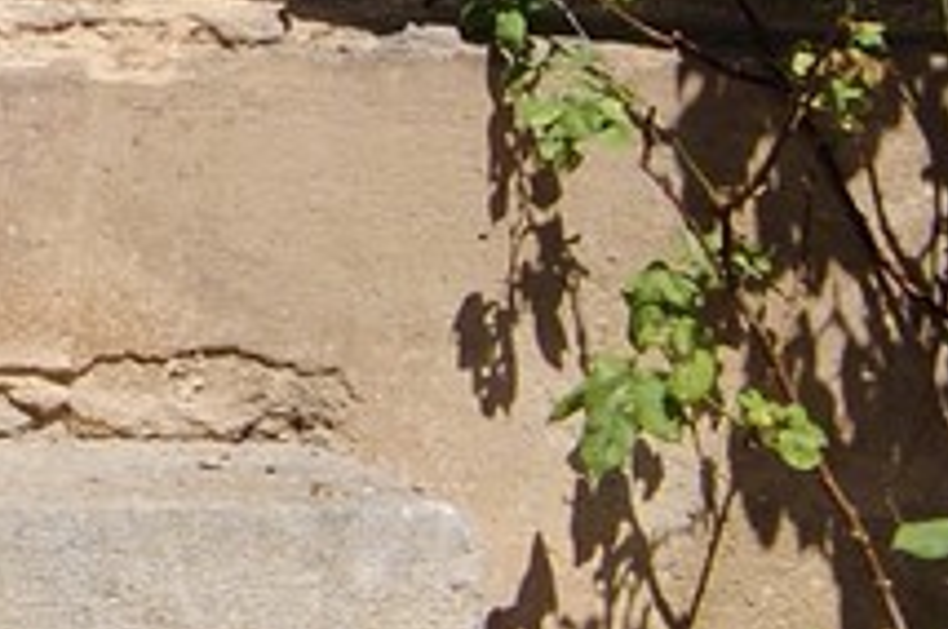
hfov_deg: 6.1
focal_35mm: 299
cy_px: -842
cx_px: -2454
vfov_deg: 4.5
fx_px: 7862
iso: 200
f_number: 16
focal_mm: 40
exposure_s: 1/160
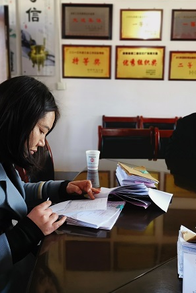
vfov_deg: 50.7
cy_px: 146
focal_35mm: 38
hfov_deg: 35.0
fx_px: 310
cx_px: 113
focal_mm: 4.75
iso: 160
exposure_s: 1/100
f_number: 1.8
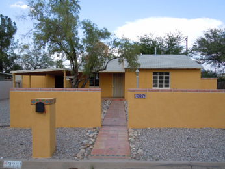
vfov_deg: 46.8
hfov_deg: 59.9
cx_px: 112
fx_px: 195
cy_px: 84
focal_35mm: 30
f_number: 3.5
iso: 100
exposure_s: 1/500
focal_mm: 5.4
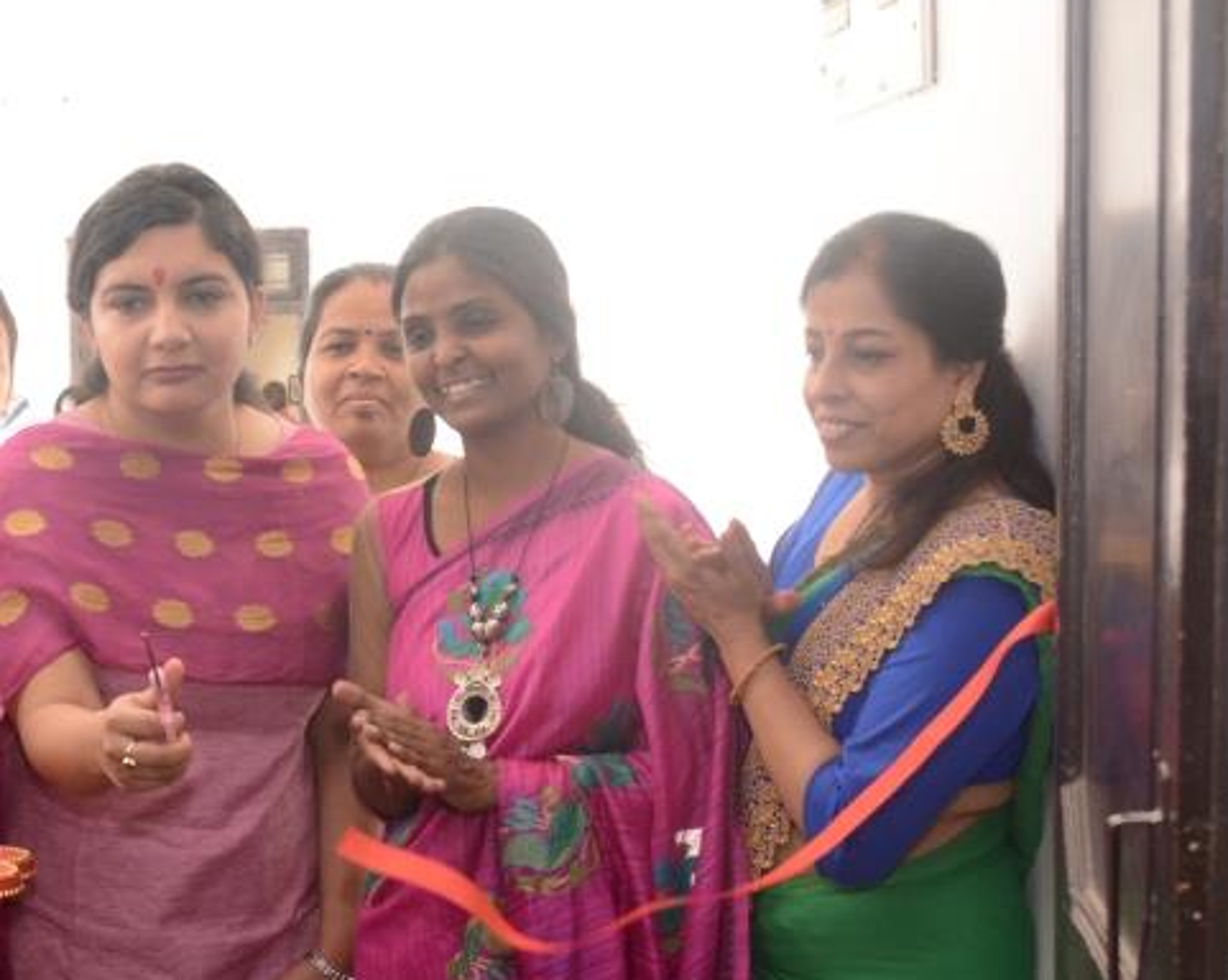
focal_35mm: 72
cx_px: 283
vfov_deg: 21.1
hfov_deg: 26.0
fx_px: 2615
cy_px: 718
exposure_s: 1/100
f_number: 6.3
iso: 1000
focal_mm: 24
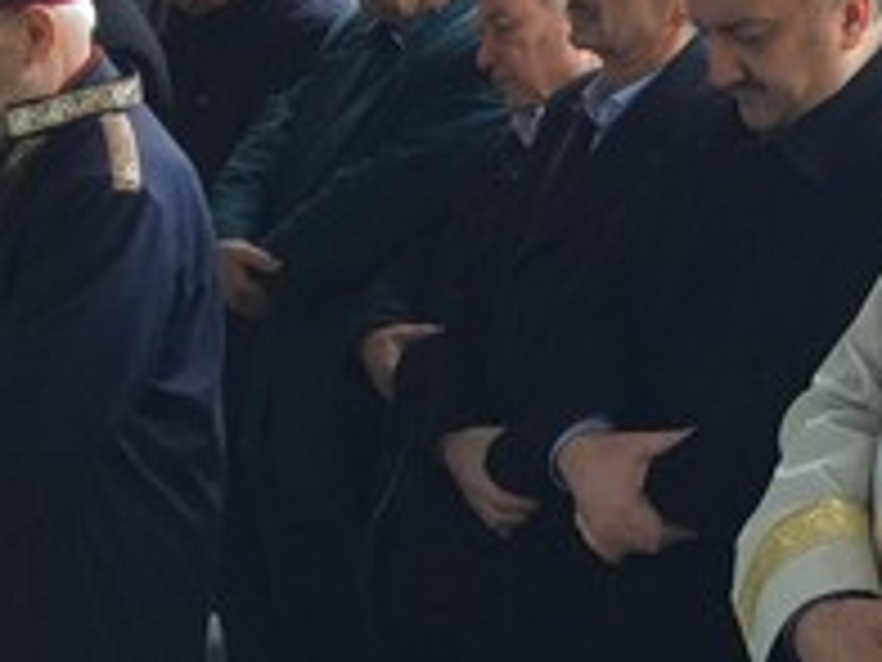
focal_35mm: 99
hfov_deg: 19.2
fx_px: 2522
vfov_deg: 14.9
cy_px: 315
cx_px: 909
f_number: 2.2
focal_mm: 4.15
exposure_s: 1/33
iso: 32
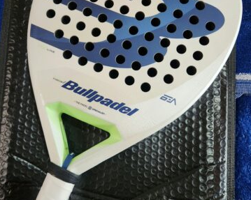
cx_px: 115
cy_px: 102
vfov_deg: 56.8
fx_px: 186
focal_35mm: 25
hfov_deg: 68.0
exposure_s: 1/50.3
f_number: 1.8
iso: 500
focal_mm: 5.4
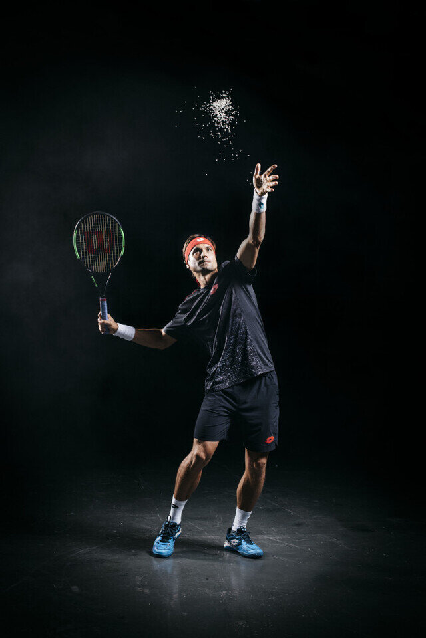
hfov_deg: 27.0
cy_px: 319
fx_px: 887
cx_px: 213
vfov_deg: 39.6
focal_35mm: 50
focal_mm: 50
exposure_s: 1/500
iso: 160
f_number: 5.6
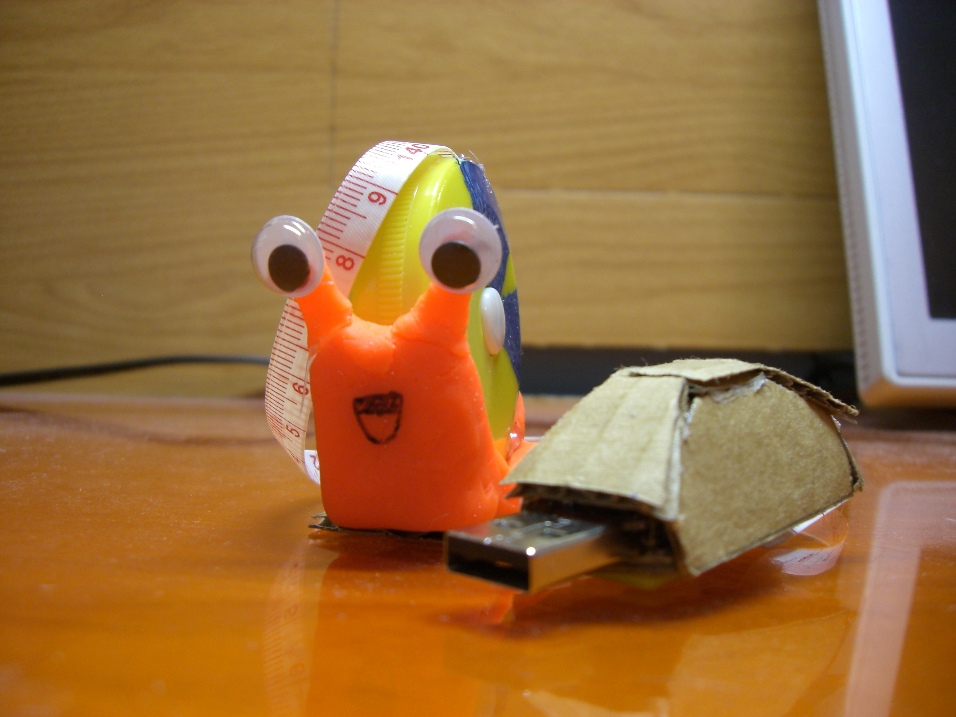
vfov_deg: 37.7
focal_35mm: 38
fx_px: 1049
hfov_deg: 49.0
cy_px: 358
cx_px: 478
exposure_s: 1/10
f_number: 2.7
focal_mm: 6.2
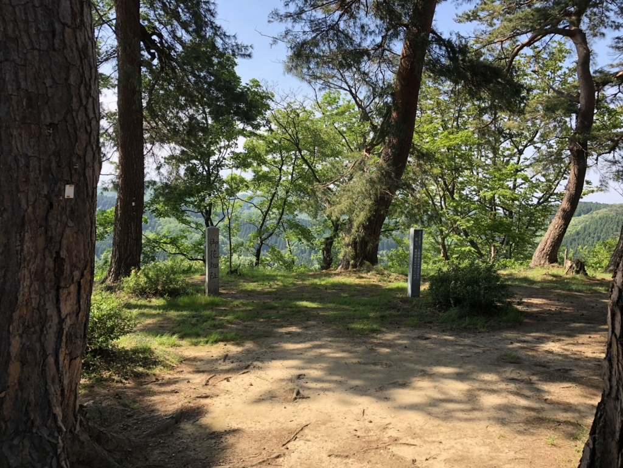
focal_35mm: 28
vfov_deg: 49.7
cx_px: 312
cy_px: 234
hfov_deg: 63.4
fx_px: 504
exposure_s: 1/539
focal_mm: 3.99
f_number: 1.8
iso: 20
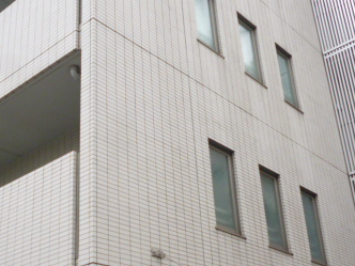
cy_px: 152
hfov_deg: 35.5
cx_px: 157
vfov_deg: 27.0
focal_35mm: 54
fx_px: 554
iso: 200
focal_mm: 5
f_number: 3.1
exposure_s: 1/60
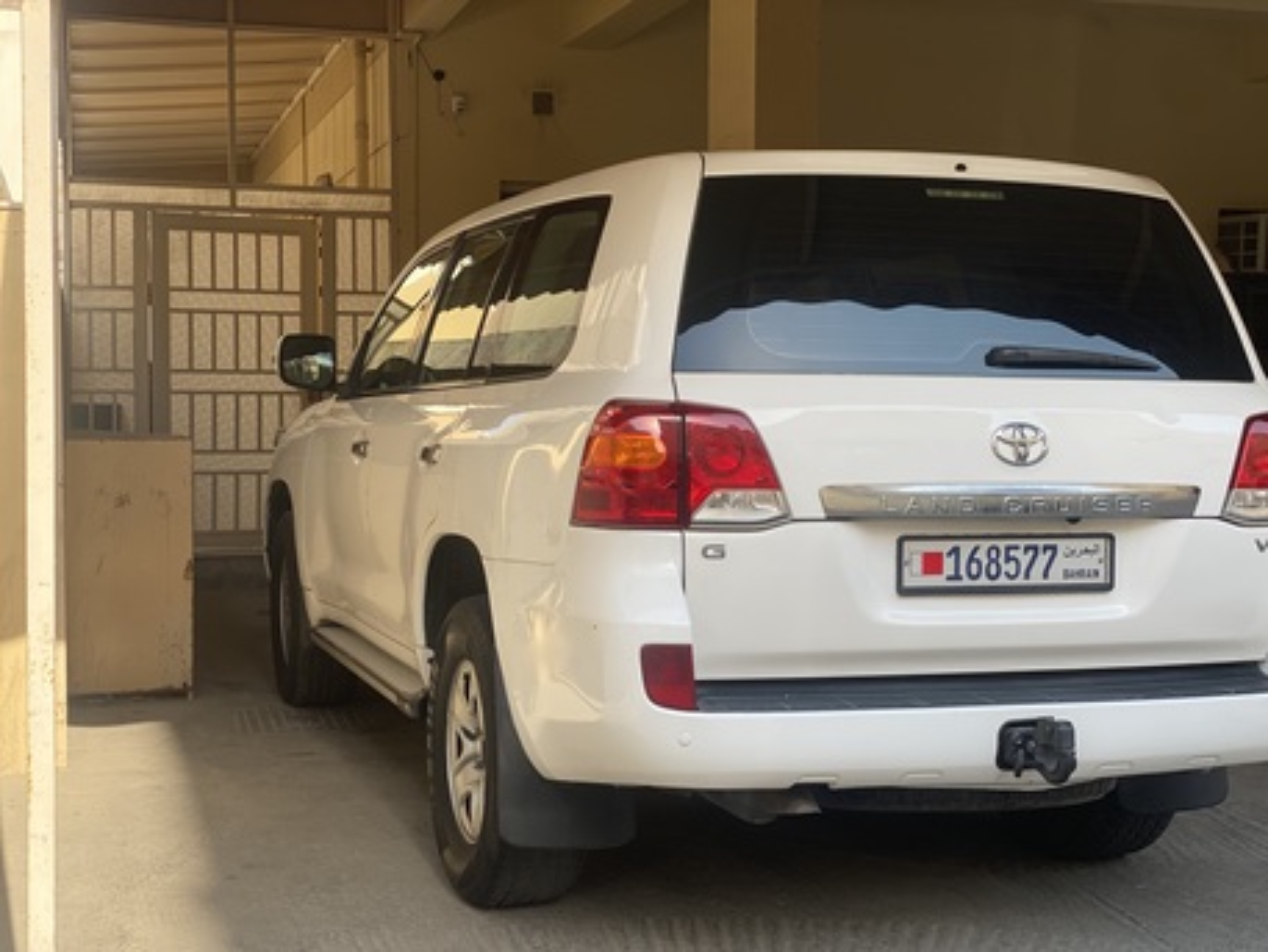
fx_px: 1905
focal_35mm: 52
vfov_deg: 28.0
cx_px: 634
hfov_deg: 36.8
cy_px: 476
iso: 20
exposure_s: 1/480
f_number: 2
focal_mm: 6
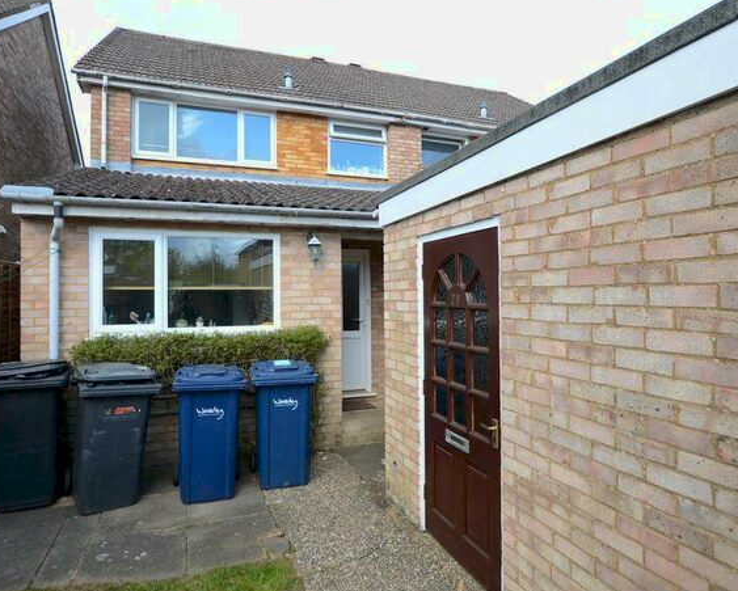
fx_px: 459
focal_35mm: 21
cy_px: 288
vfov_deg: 65.6
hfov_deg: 77.4
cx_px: 337
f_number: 5
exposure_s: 1/100
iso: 100
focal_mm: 12
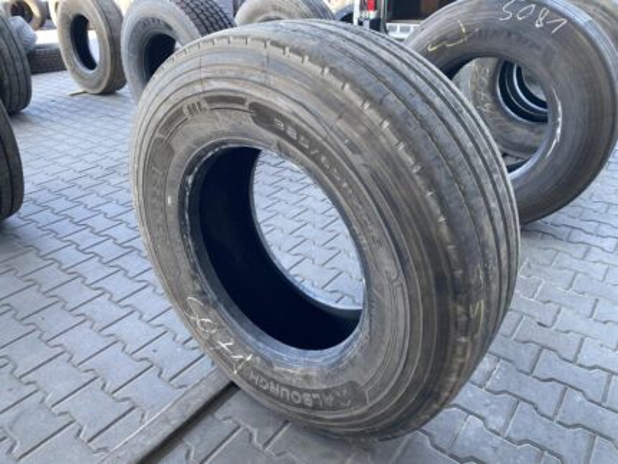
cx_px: 309
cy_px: 232
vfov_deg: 53.1
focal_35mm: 26
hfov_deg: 67.3
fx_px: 464
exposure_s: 1/100
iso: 125
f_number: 1.8
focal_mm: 4.25
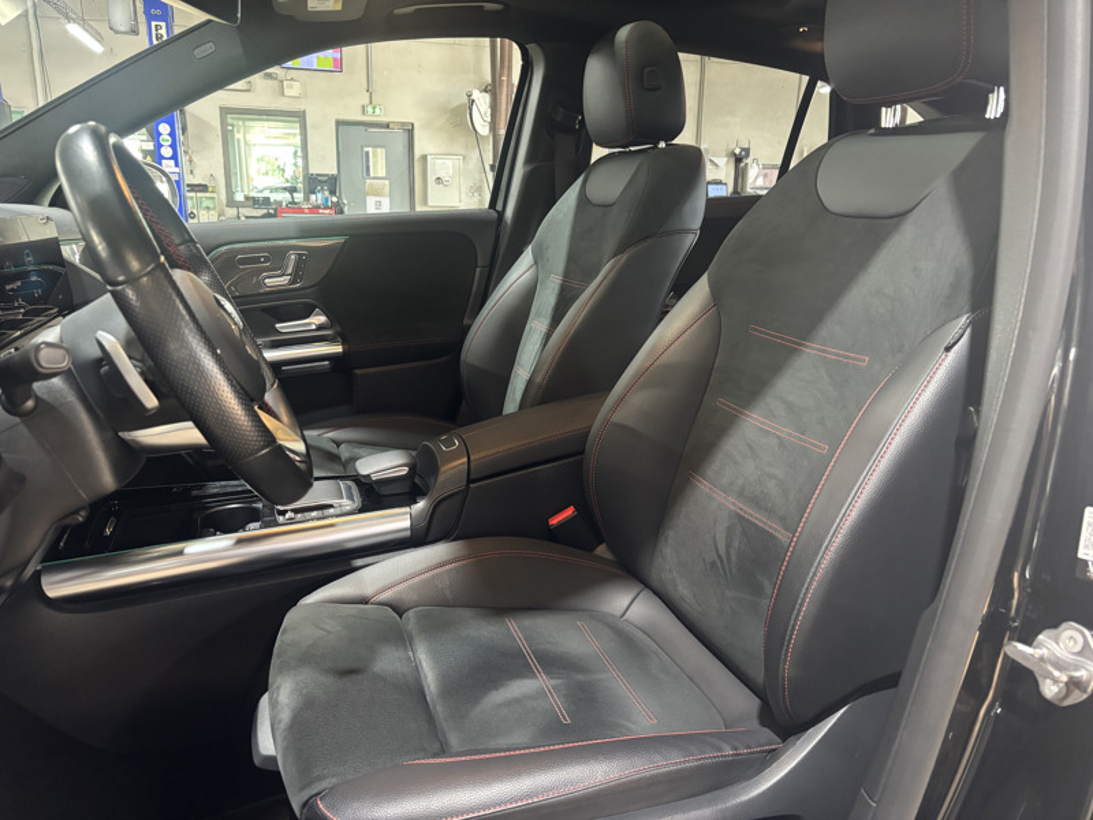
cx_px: 546
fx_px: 821
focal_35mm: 26
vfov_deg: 53.1
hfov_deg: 67.3
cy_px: 410
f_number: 1.6
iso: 500
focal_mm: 5.96
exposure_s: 1/33
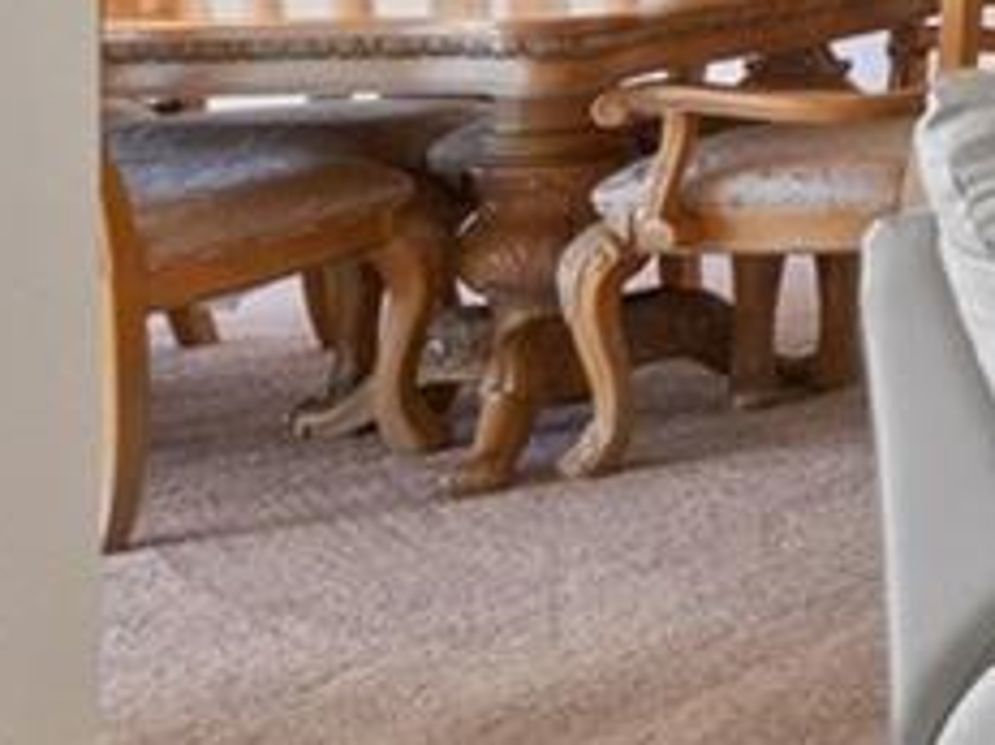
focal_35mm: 100
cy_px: -431
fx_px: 2873
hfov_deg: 11.0
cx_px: 3080
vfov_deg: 13.7
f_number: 9
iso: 250
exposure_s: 1/1.67
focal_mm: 10
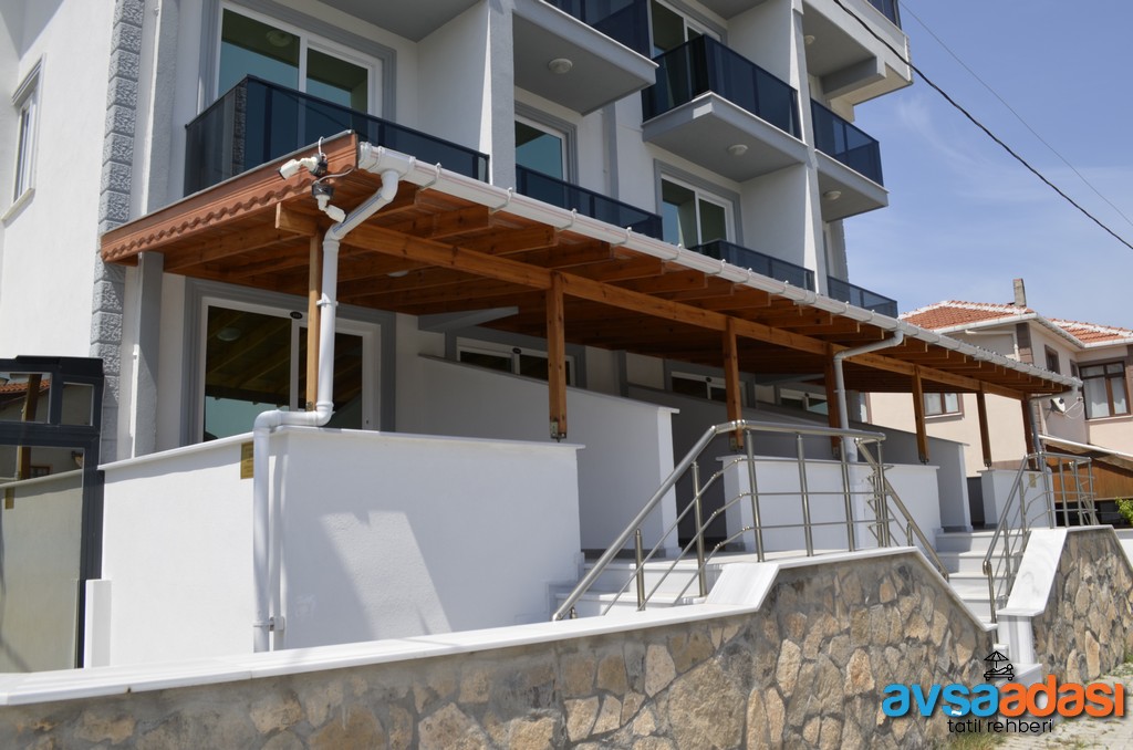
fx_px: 848
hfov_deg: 67.5
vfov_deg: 47.7
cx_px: 566
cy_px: 375
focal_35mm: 27
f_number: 9.5
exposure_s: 1/200
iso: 100
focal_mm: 18
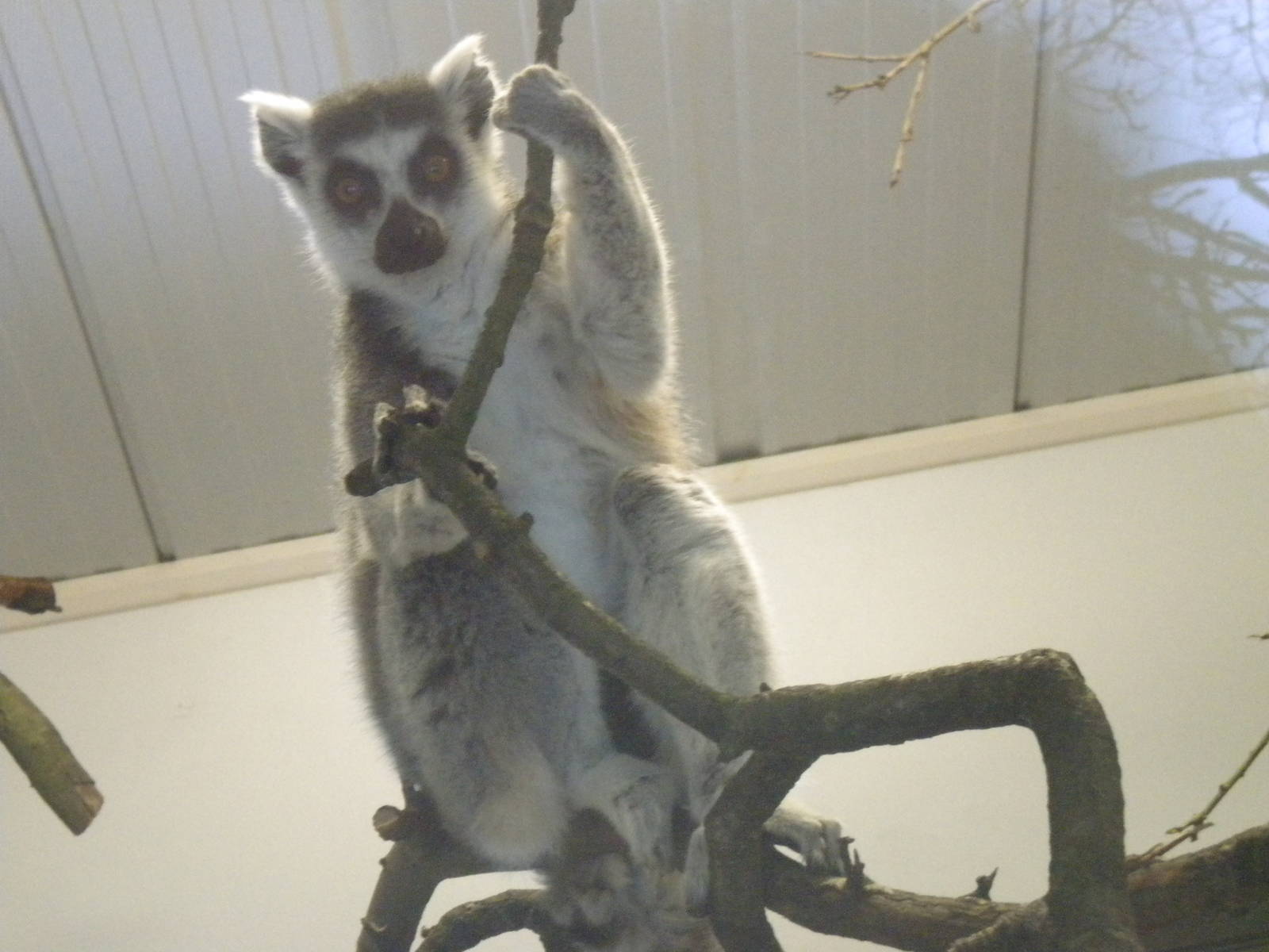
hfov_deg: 18.7
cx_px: 634
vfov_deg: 14.1
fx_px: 3849
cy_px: 476
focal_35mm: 105
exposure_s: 1/35.7
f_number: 5.9
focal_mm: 18.9
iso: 800
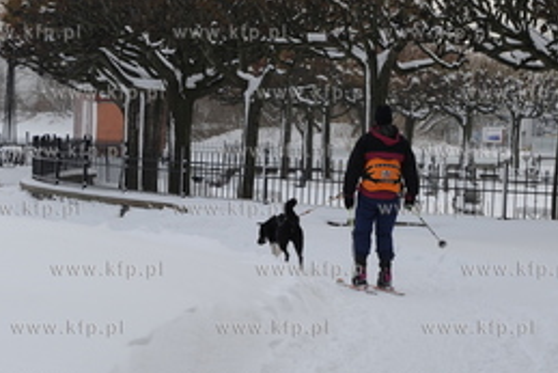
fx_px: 1675
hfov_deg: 18.9
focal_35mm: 108
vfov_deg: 12.7
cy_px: 122
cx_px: 183
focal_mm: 70
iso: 400
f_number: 9
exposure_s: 1/320
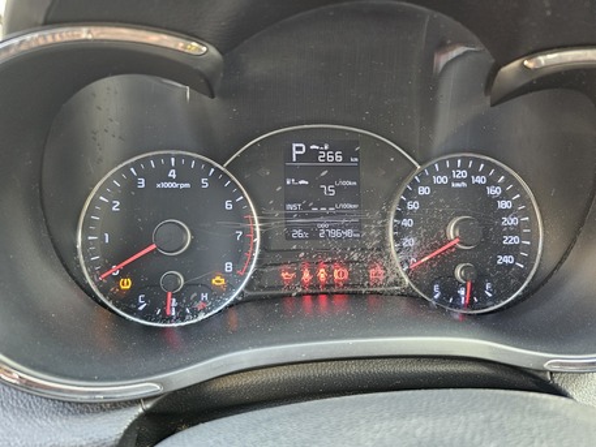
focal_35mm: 23
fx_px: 396
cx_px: 298
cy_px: 224
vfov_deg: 58.9
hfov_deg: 73.9
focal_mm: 6.3
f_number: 1.7
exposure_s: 1/100
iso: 640
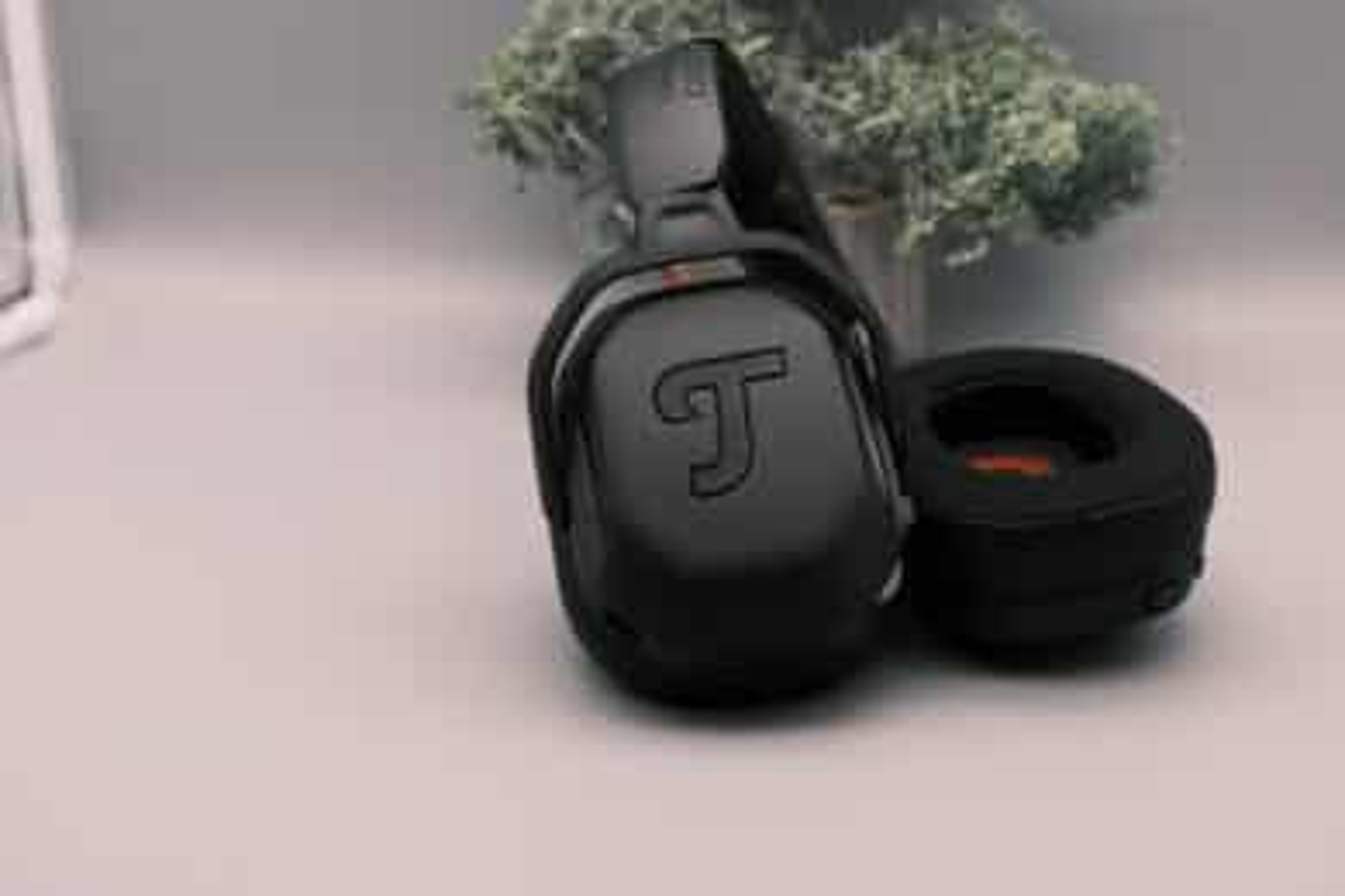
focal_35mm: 47
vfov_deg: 28.6
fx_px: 1756
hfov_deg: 41.9
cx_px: 672
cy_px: 448
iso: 500
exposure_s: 1/210
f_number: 5
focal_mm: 31.4
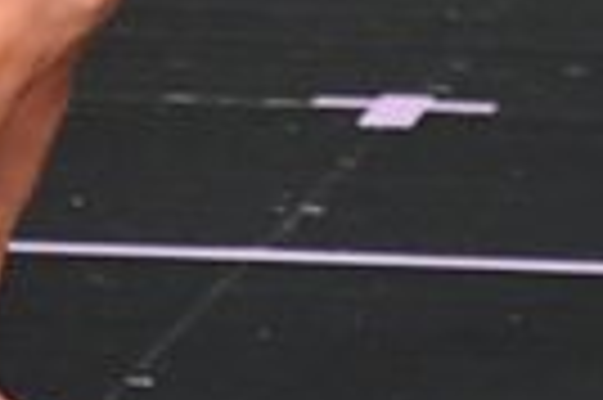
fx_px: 36353
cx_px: 11
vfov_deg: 0.6
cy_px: -683
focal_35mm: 2173
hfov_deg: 1.0
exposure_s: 1/400
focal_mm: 250
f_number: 5.6
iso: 4000
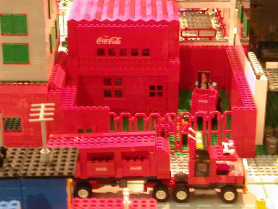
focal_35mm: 88
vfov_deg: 16.8
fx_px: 707
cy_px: 104
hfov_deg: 22.2
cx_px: 140
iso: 400
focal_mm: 13.3
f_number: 4.3
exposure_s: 1/8.8
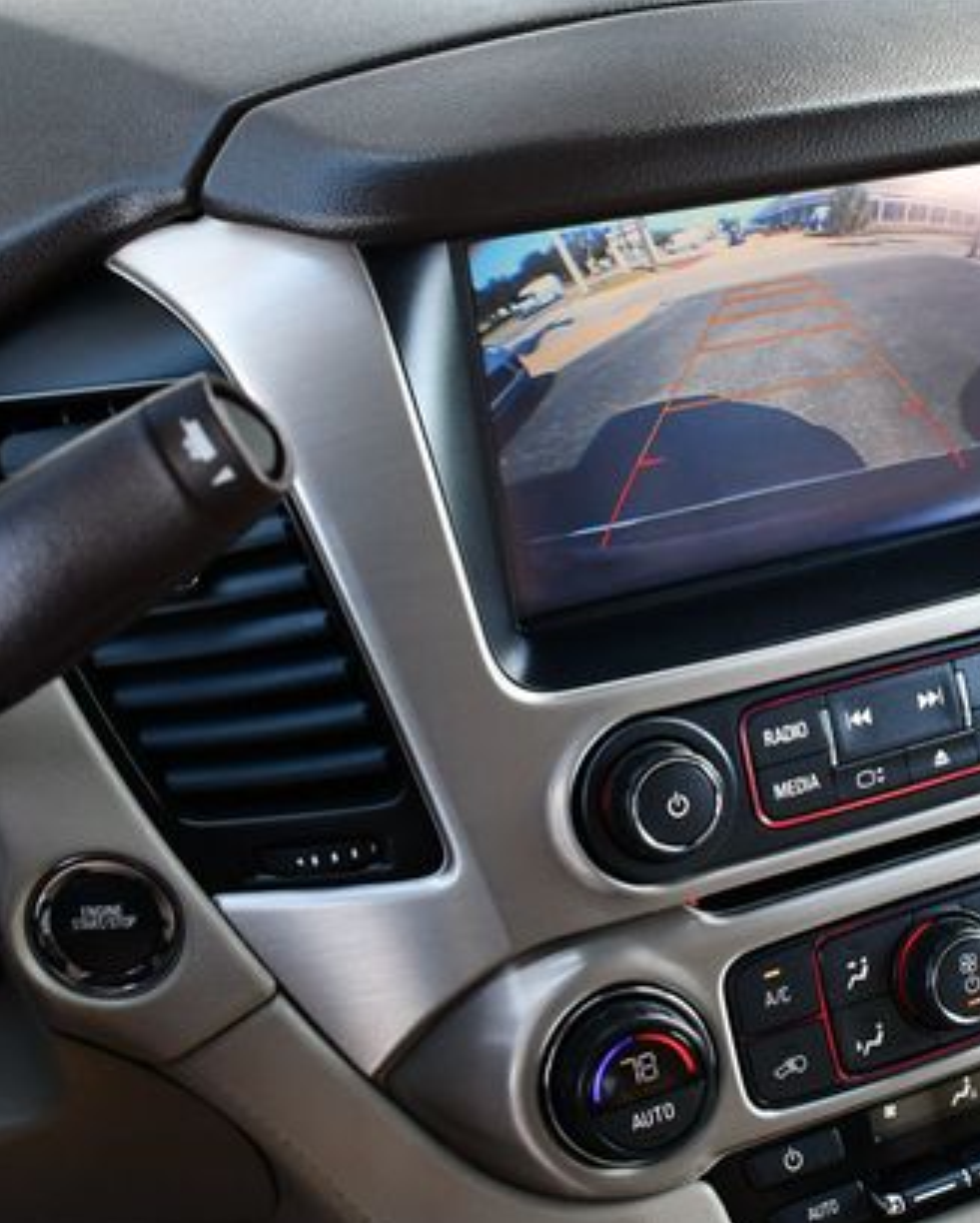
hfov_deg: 28.2
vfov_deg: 35.3
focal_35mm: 53
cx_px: 755
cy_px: 635
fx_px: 1919
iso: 800
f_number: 3.5
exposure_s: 1/200
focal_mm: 18
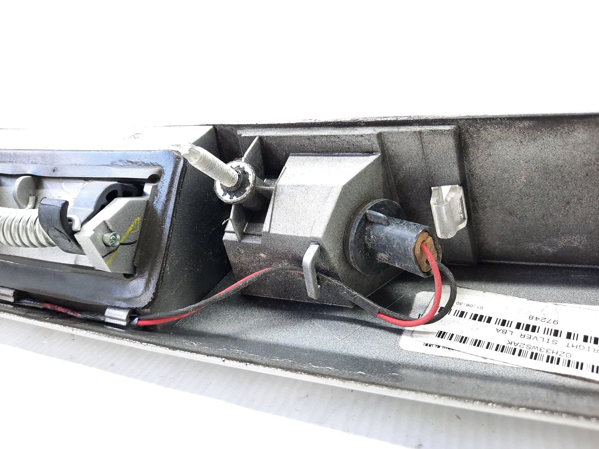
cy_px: 224
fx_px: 433
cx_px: 300
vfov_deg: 54.9
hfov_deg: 69.4
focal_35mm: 25
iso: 250
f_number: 2
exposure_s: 1/60
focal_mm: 4.6
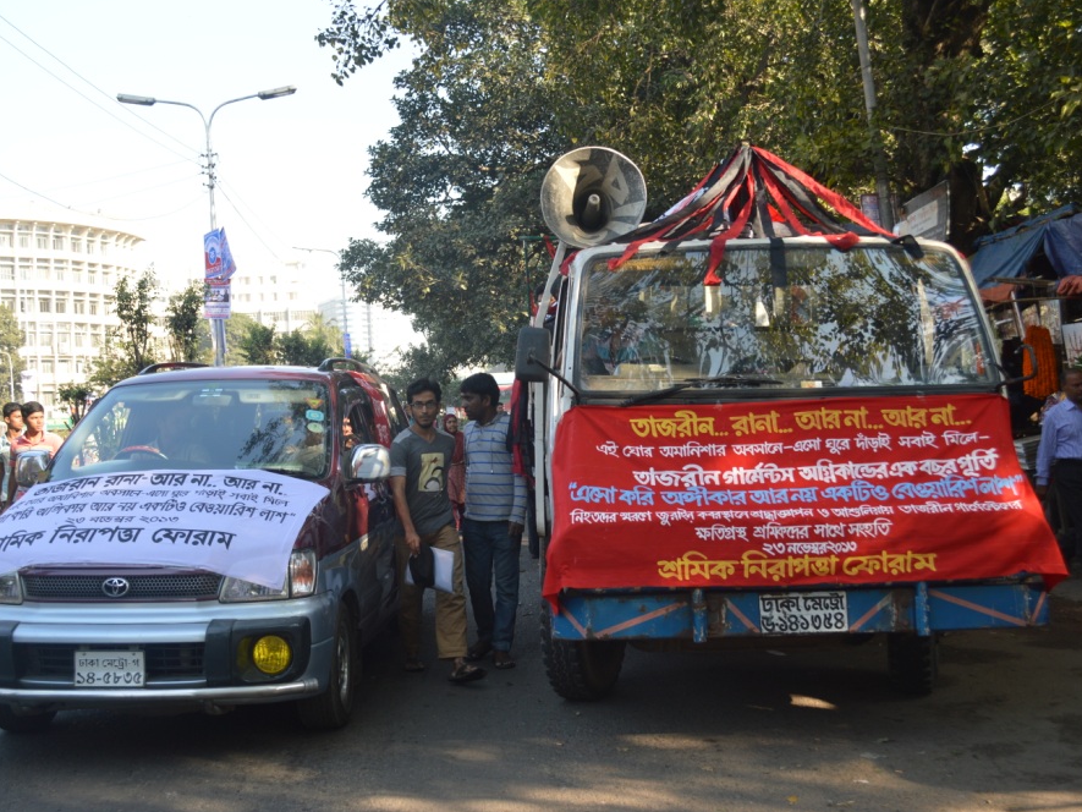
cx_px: 488
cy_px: 403
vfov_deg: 36.0
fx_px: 1250
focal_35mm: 40
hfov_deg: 46.7
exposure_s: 1/125
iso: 140
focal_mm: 24
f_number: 5.6
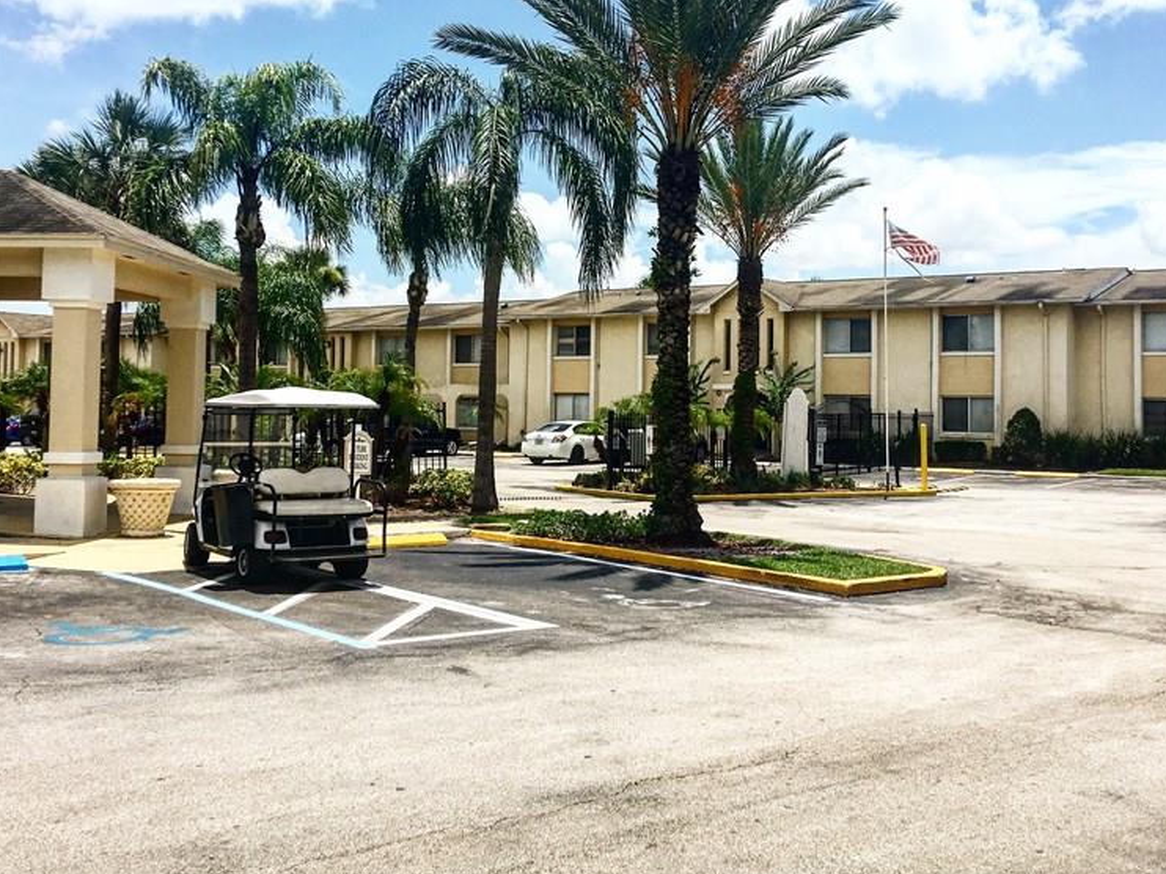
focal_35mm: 40
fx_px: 1347
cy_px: 364
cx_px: 622
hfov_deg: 46.8
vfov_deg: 35.9
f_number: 2.2
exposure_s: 1/2747
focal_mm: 4.15
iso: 25
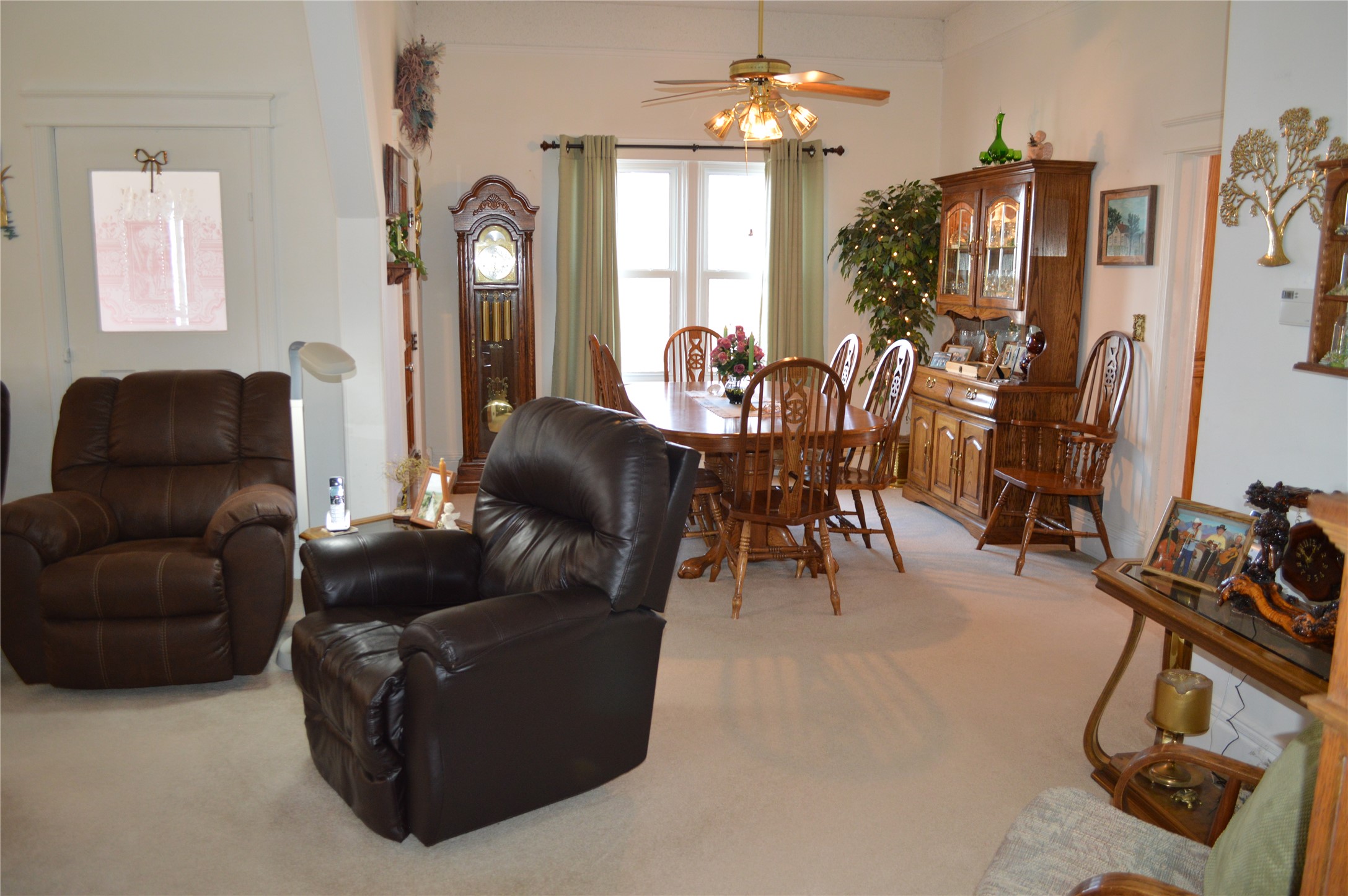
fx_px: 1010
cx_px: 674
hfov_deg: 67.4
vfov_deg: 47.8
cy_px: 448
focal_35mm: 27
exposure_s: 1/60
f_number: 3.5
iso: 500
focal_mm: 18
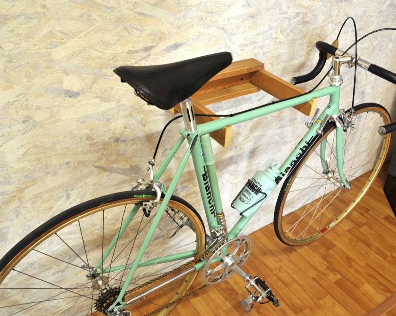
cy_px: 160
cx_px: 206
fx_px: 375
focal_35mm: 32
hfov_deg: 55.6
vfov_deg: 45.8
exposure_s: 1/5
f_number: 11
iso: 800
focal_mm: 28
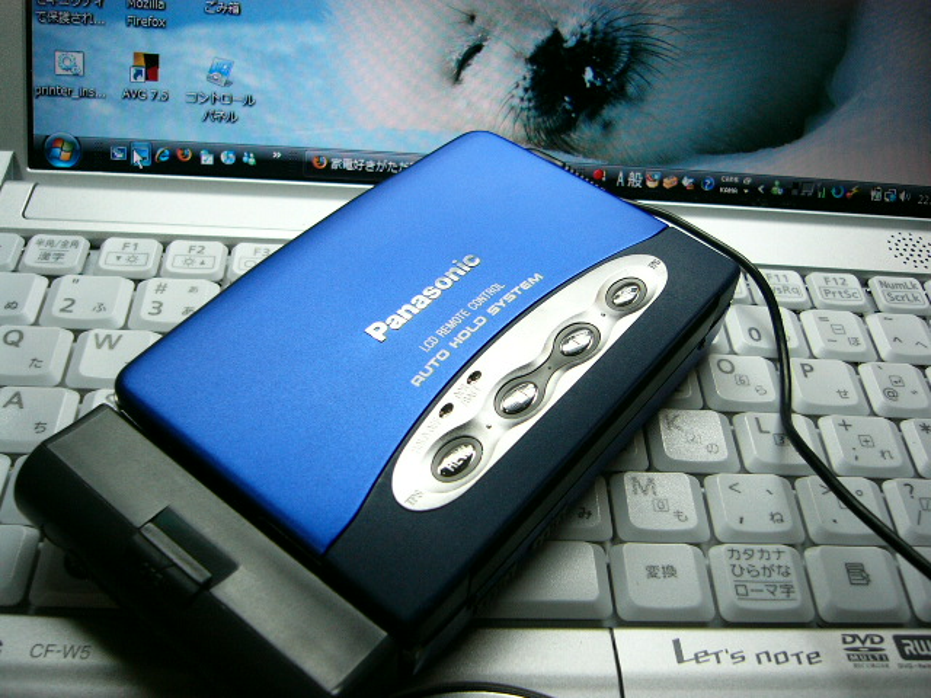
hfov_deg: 52.6
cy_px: 349
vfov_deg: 40.7
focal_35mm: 35
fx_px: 941
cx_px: 466
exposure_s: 1/40
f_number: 2.8
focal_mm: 5.8
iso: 150
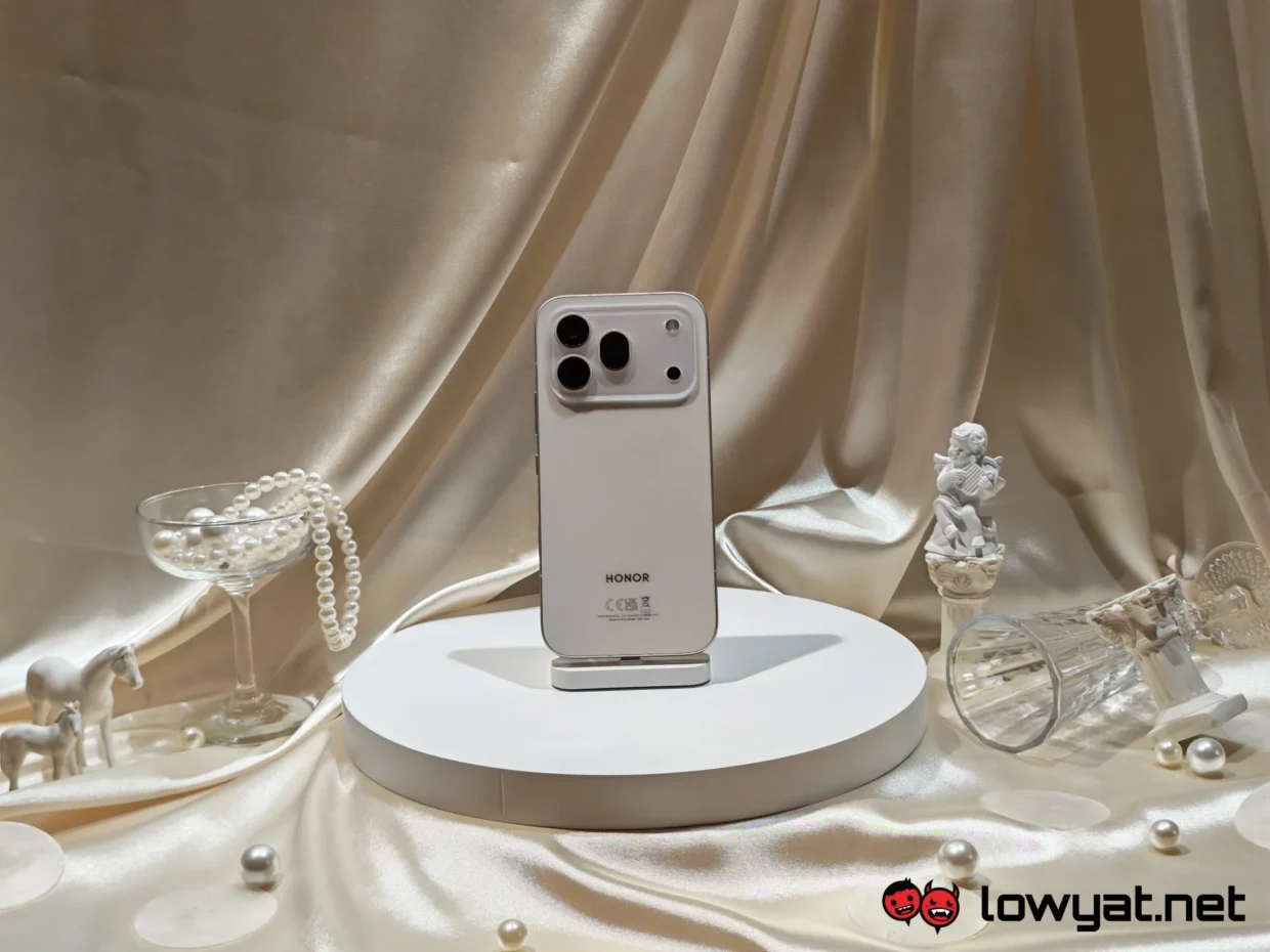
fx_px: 1688
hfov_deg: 41.2
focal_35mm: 46
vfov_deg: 31.5
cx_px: 635
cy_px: 476
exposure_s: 1/100
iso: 50
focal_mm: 5.4
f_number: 1.6
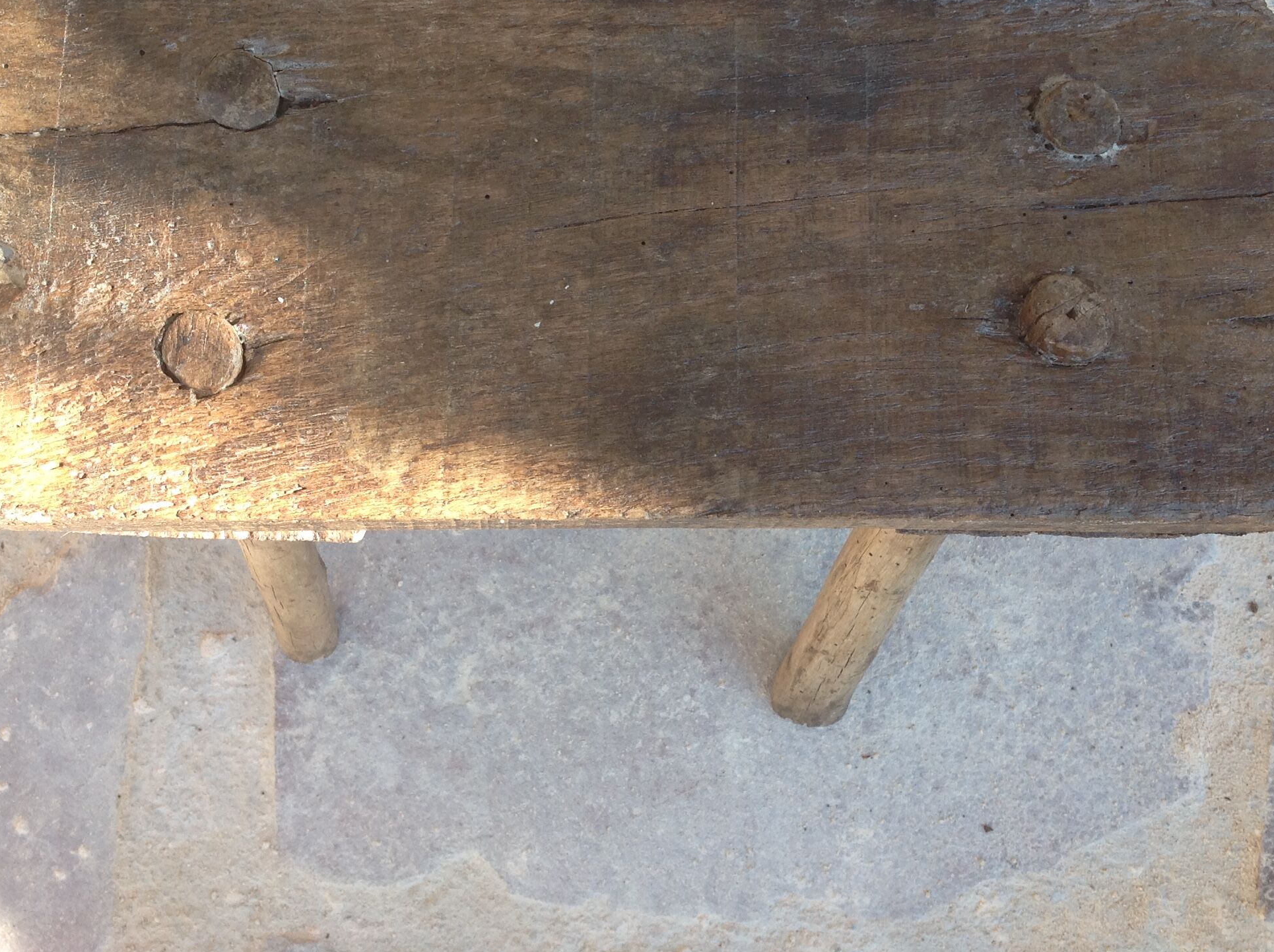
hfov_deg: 40.5
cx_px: 652
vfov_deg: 30.6
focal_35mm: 47
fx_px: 1727
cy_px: 325
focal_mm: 4.28
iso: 50
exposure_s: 1/192
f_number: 2.4
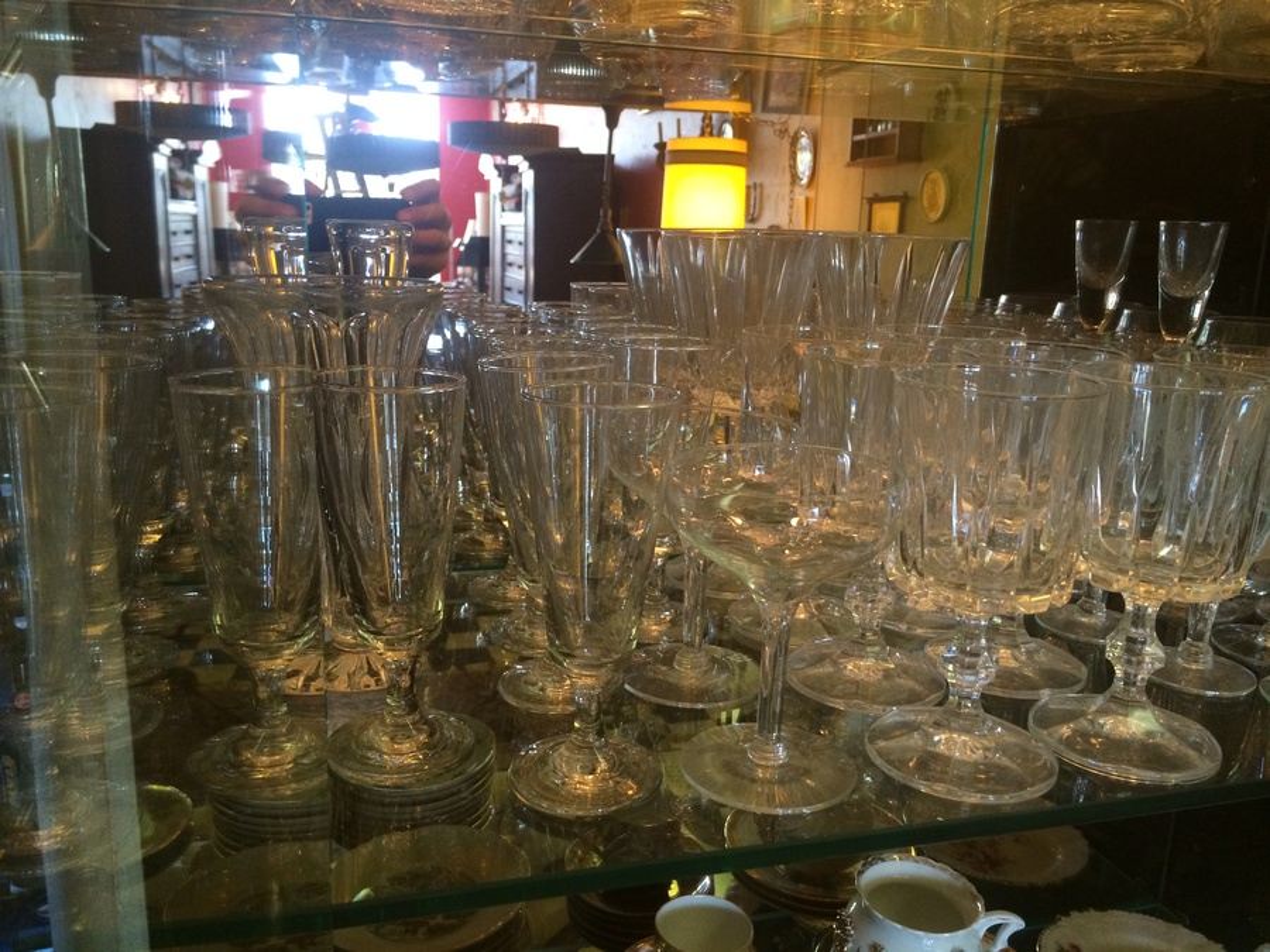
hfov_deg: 60.0
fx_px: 1101
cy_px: 476
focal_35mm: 30
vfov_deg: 46.8
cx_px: 635
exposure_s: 1/30
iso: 200
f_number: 2.2
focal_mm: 4.12
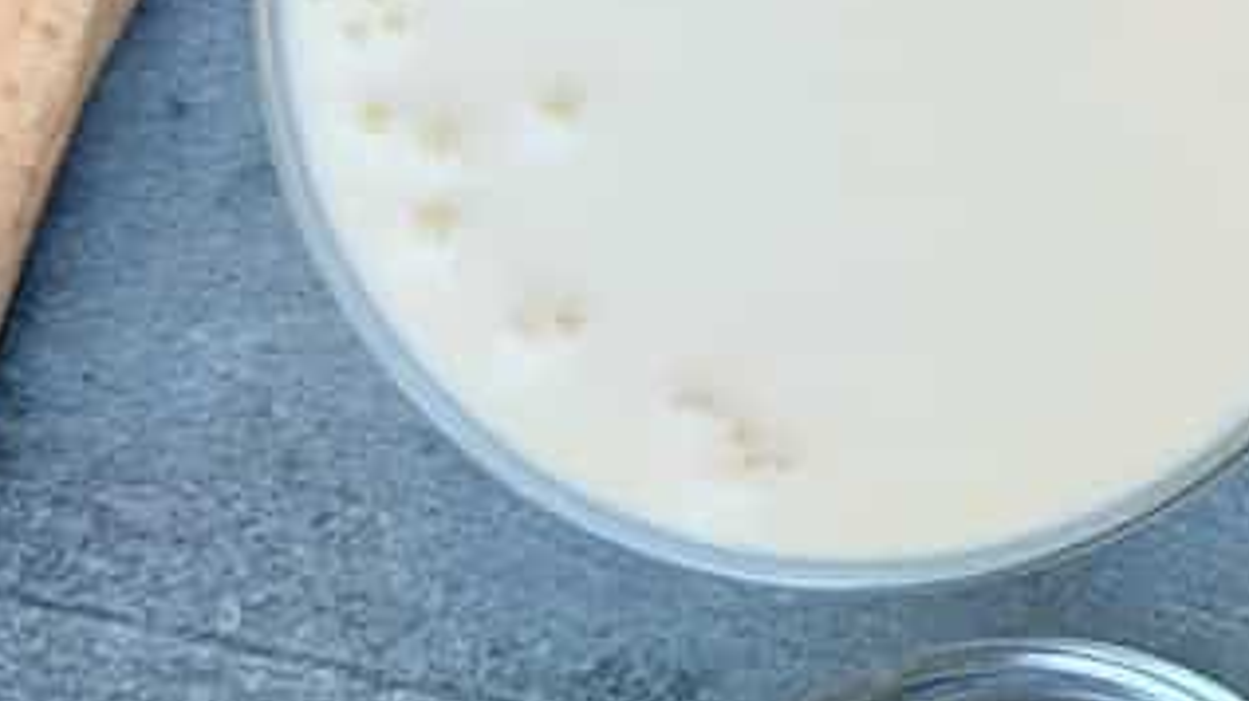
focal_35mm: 198
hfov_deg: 10.3
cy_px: 47
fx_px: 6555
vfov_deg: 6.1
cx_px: 2195
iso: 250
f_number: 1.8
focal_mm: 6.8
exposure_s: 1/60
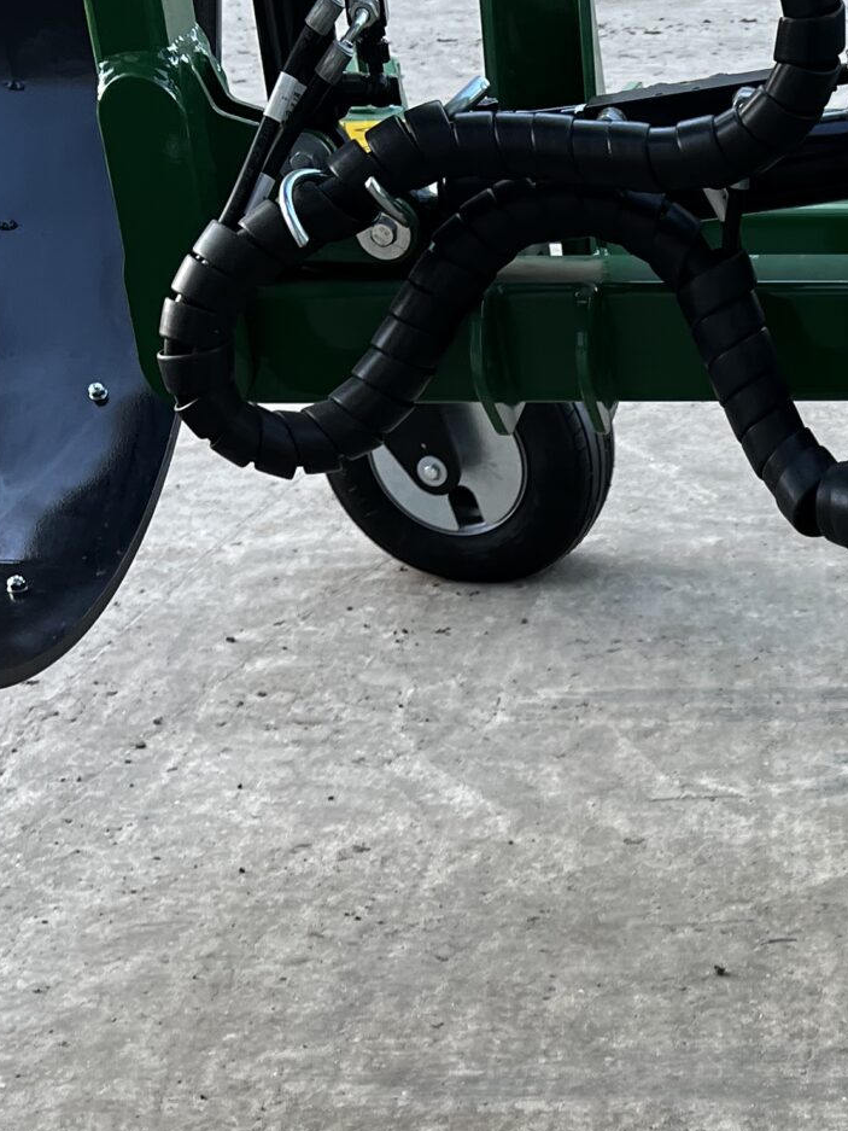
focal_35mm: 71
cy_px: 1098
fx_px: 2319
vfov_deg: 26.1
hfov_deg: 19.2
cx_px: 1105
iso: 64
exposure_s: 1/121
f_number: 1.5
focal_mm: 5.7
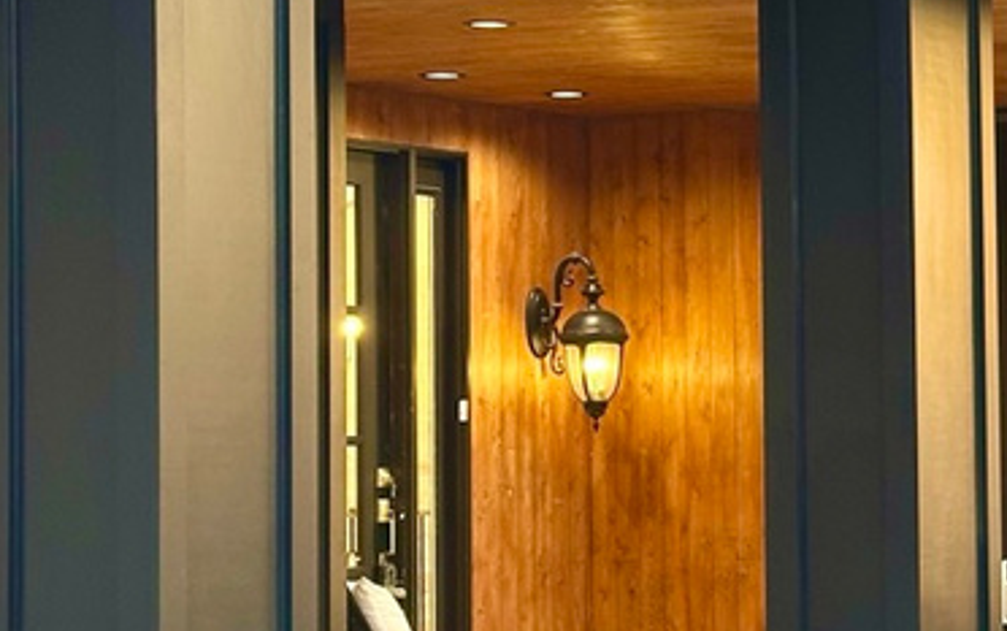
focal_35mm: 140
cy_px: 244
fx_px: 3844
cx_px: 1253
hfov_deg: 14.4
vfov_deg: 9.4
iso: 125
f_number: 1.78
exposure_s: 1/60
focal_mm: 6.86
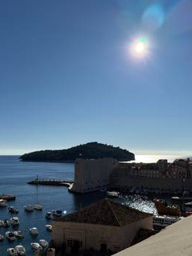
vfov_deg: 55.3
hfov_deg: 43.0
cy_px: 129
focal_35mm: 33
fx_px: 244
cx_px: 102
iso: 100
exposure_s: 1/14286
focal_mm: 6.76
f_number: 1.78
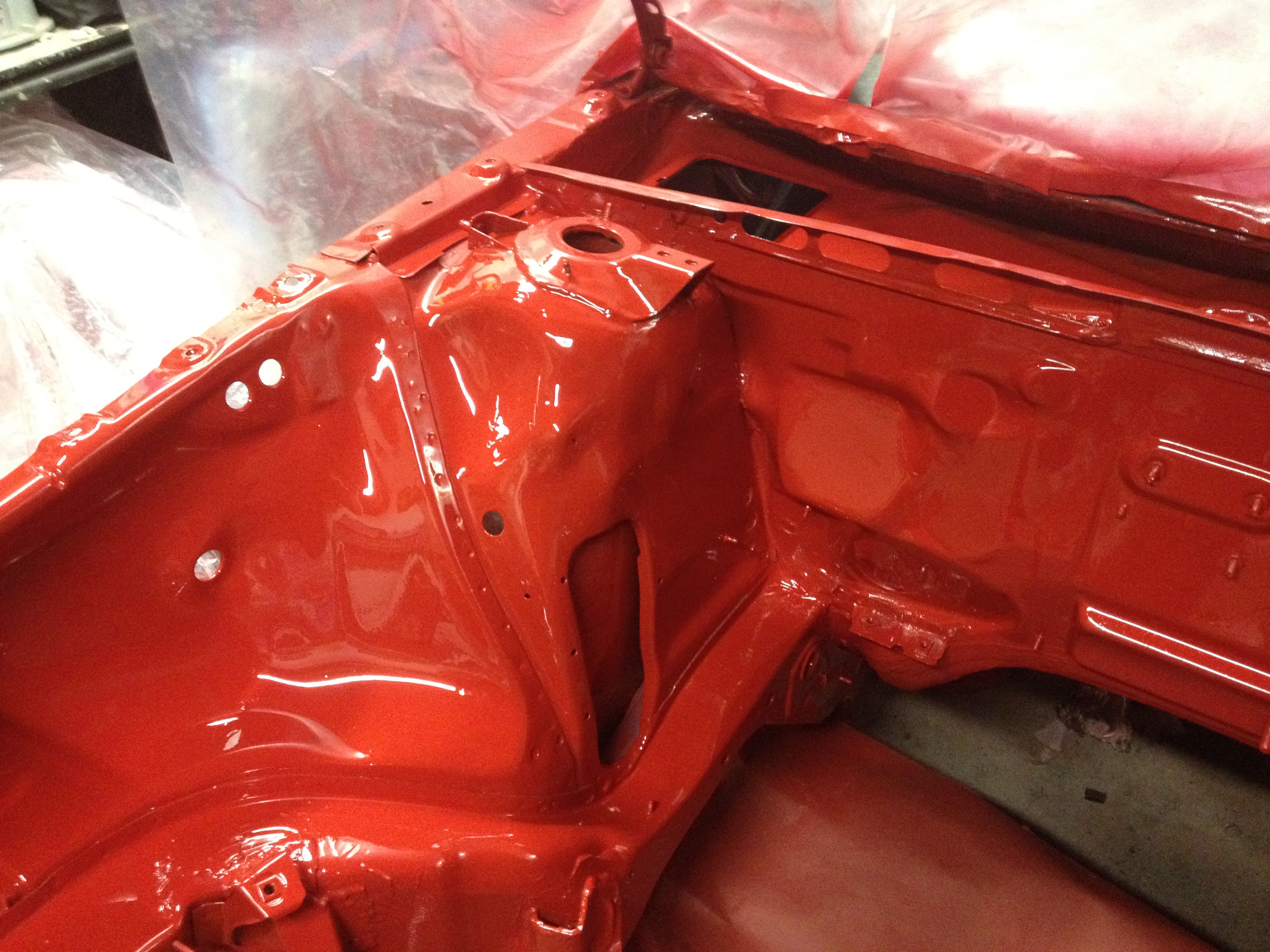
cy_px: 476
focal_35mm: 35
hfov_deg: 52.6
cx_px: 635
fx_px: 1284
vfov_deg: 40.7
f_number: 2.4
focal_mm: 4.28
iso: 500
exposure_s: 1/15
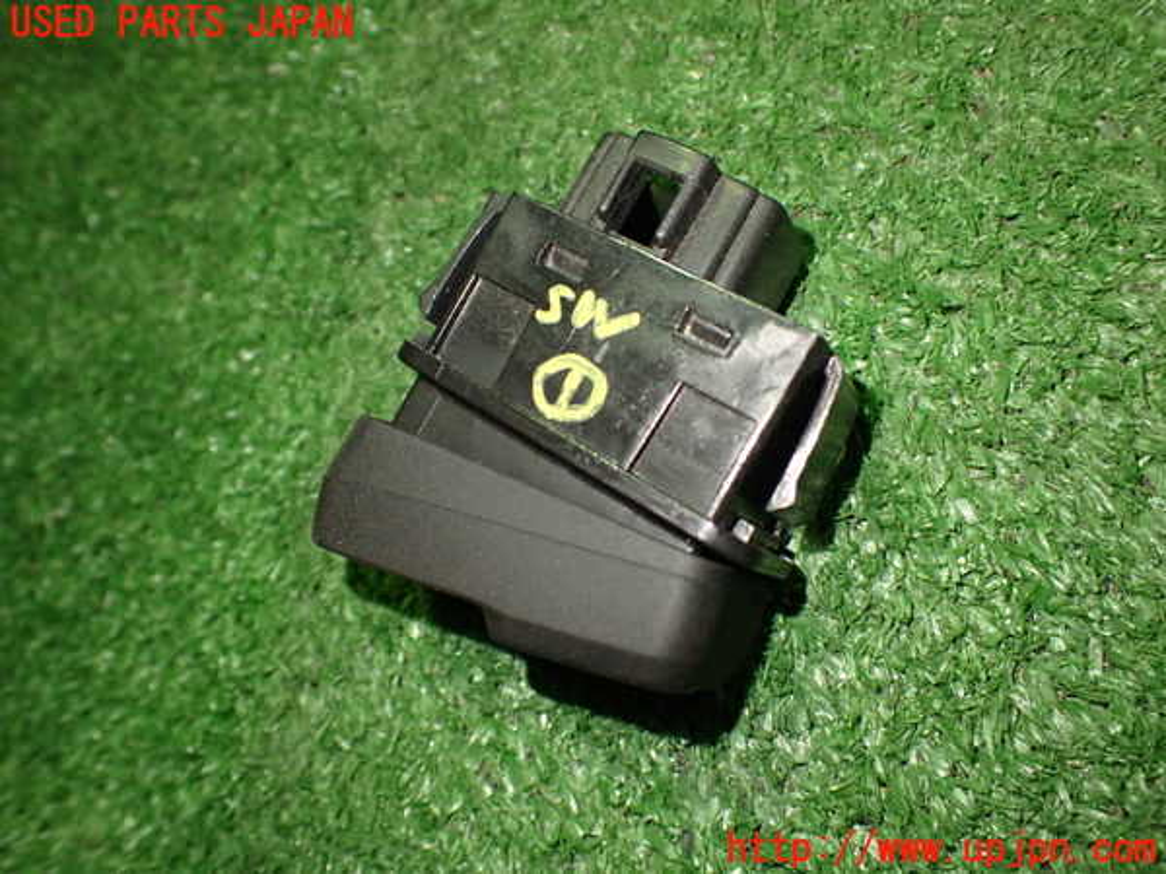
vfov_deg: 46.8
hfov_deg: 60.0
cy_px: 437
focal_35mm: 30
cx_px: 583
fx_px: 1011
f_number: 2.3
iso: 800
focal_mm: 5.4
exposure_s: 1/125
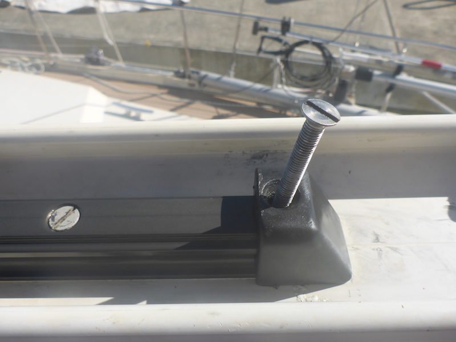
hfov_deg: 63.4
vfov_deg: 49.7
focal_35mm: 28
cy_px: 171
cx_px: 228
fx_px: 369
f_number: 10
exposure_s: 1/160
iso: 100
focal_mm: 4.9
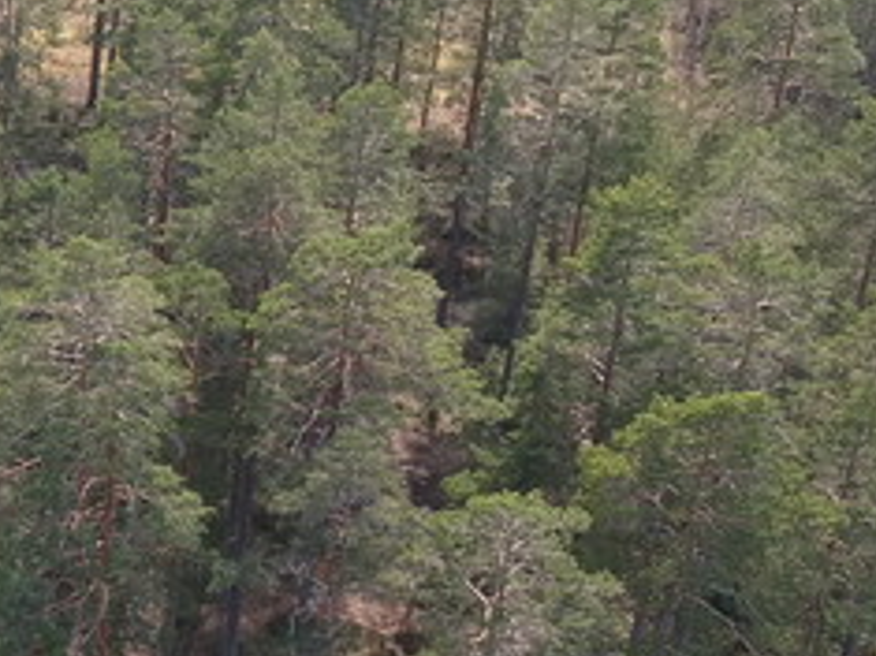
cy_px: 388
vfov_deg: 14.5
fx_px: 2580
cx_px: -459
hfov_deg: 17.3
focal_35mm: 102
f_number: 2.6
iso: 100
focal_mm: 4.49
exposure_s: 1/240
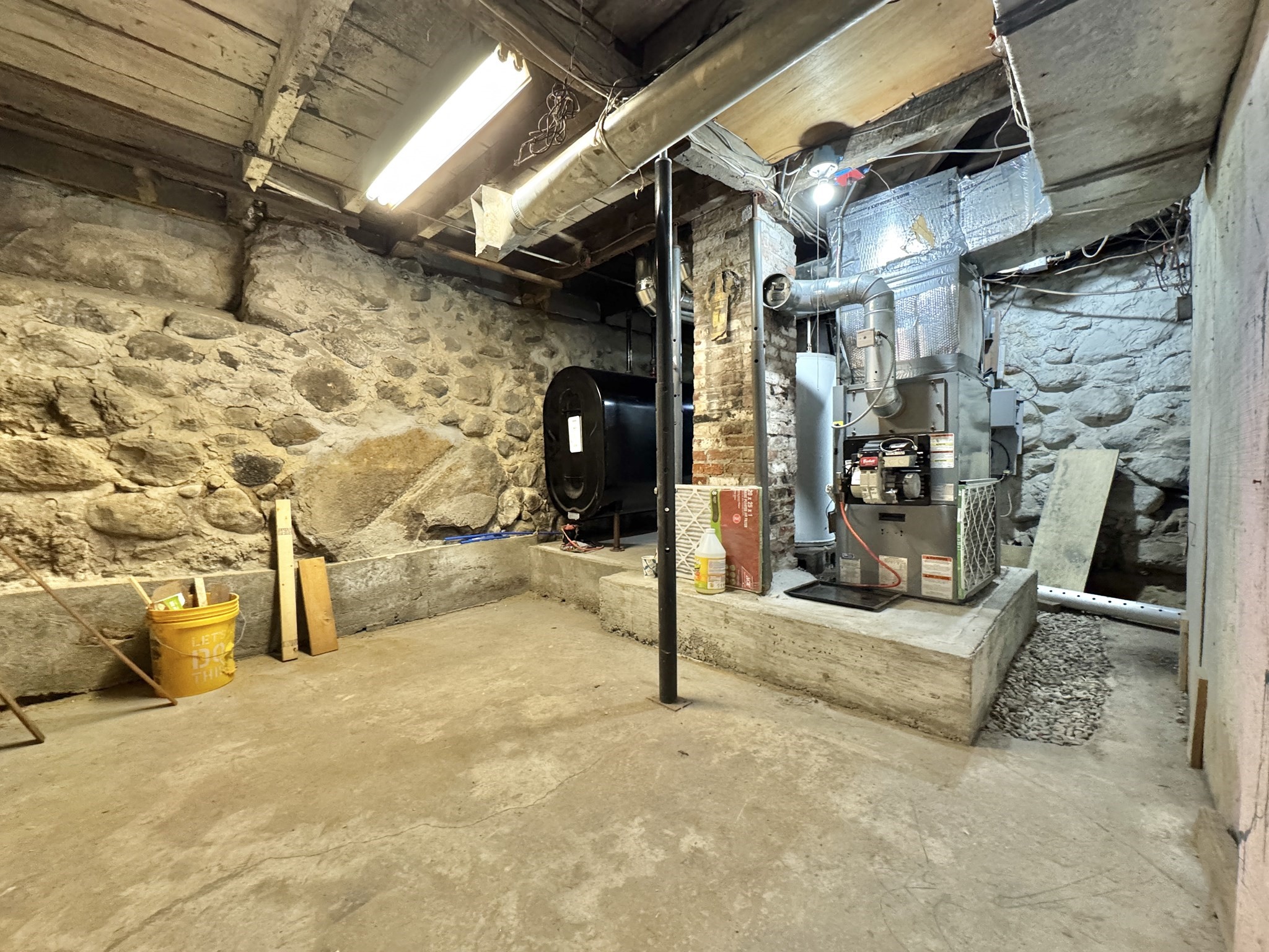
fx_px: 513
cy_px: 476
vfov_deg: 85.7
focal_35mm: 14
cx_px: 634
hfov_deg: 102.1
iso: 640
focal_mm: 2.22
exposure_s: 1/60
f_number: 2.2
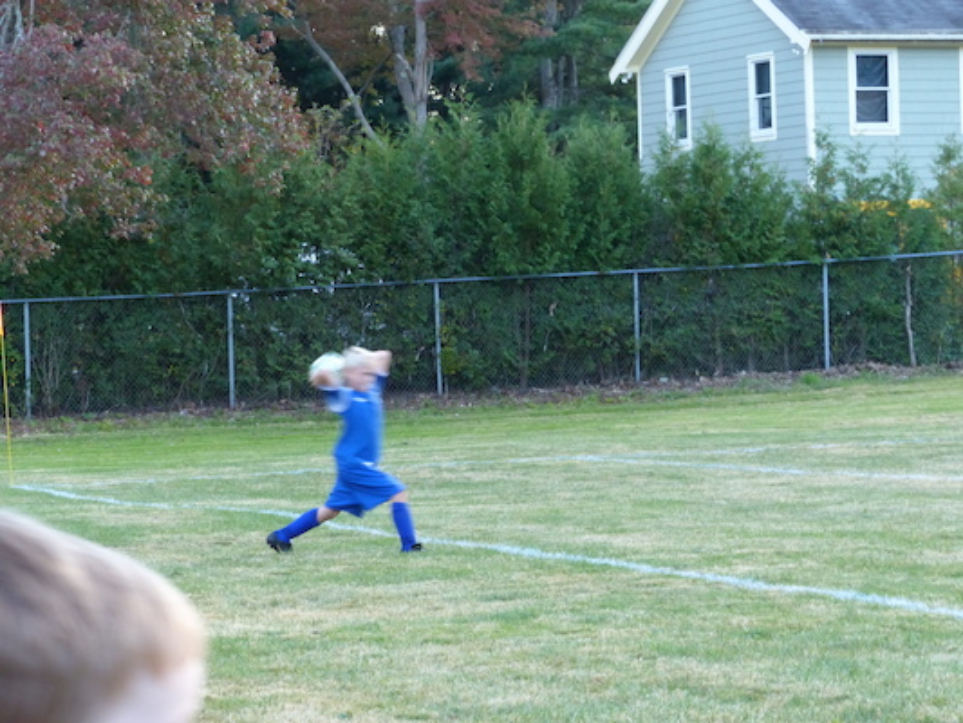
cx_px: 482
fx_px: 3506
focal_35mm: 126
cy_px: 362
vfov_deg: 11.8
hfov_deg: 15.6
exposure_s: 1/25
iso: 400
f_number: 8
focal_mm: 22.6
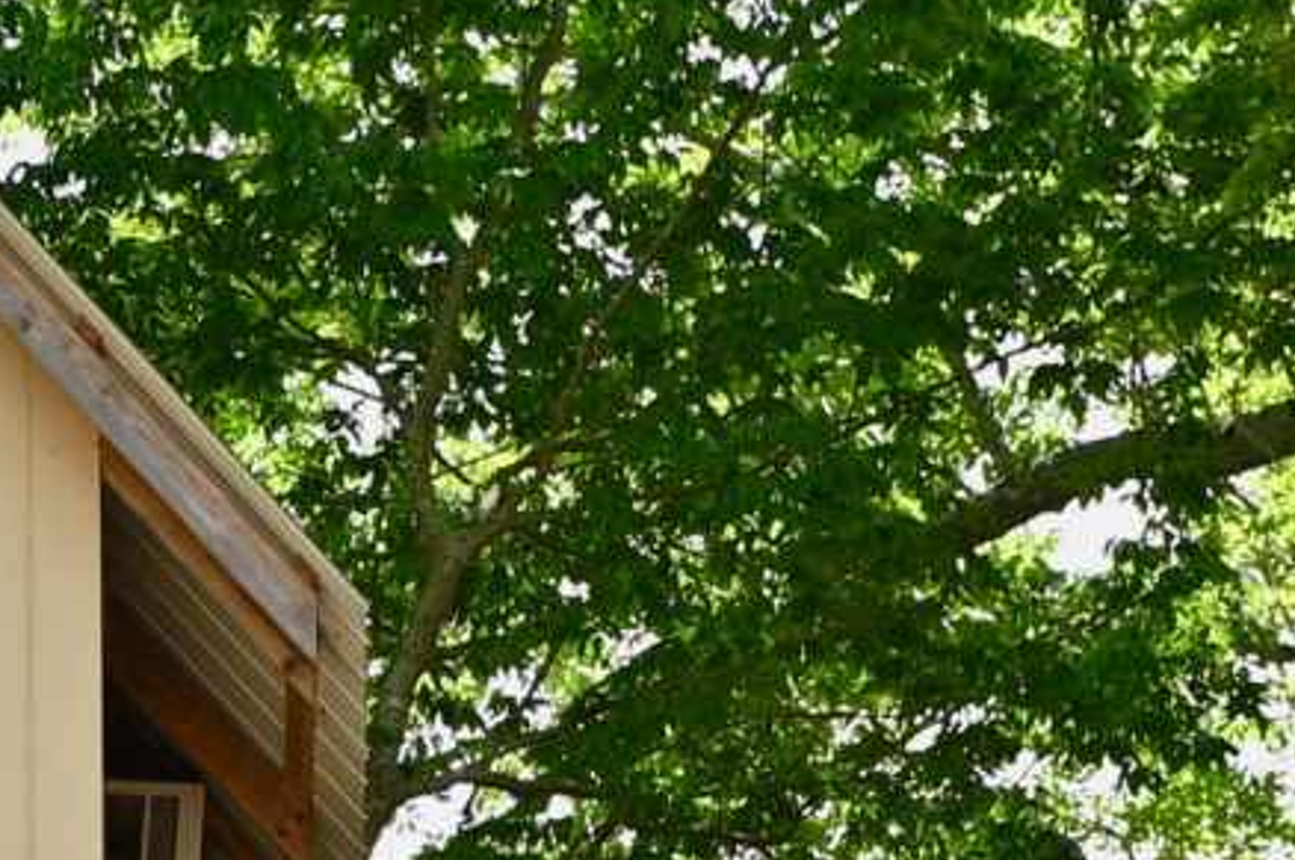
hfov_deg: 18.8
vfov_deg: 13.8
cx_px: -579
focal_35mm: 97
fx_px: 3485
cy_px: 891
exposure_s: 1/160
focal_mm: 28
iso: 100
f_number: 6.3
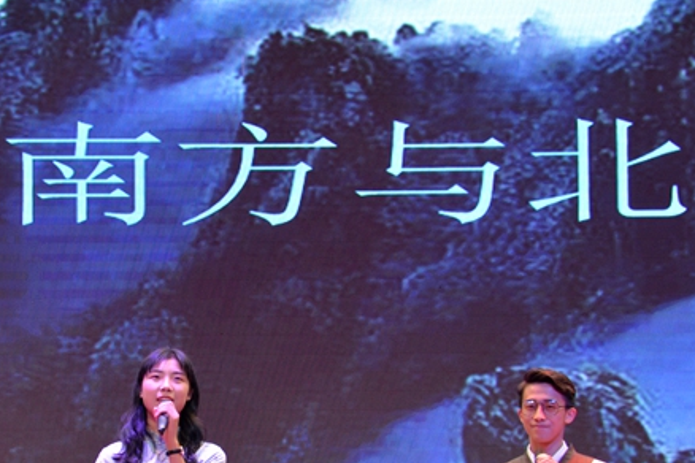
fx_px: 2220
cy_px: 457
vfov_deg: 11.8
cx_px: 254
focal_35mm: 115
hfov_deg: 17.8
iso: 800
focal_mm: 56
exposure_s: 1/60
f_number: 4.5
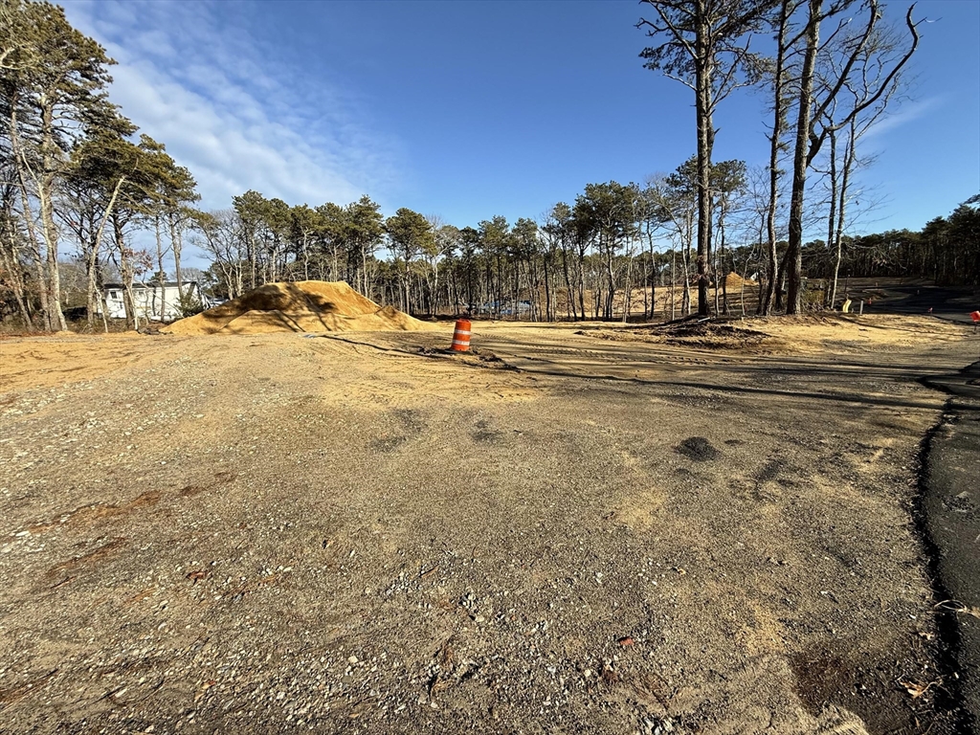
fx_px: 396
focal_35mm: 14
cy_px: 368
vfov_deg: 85.7
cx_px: 490
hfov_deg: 102.1
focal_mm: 2.22
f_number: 2.2
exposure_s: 1/1339
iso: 50
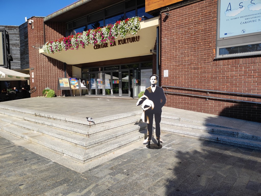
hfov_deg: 69.4
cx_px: 130
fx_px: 188
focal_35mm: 25
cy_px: 98
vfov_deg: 54.8
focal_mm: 4.7
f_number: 1.79
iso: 50
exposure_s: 1/649
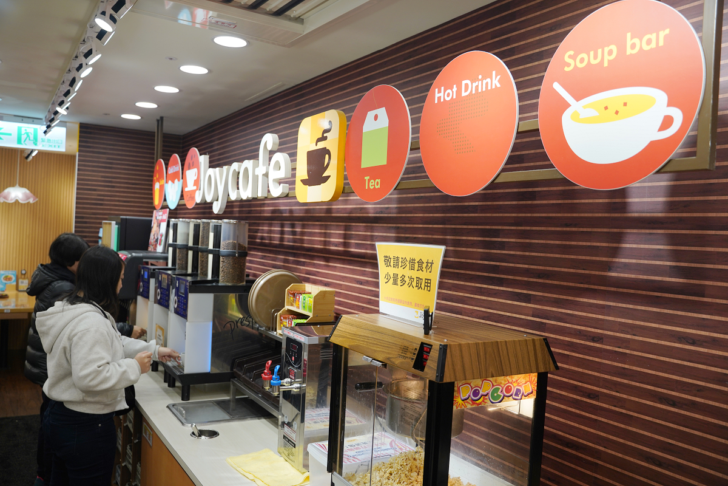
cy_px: 243
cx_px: 364
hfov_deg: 63.7
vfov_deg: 45.0
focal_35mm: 29
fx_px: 586
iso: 250
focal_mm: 29
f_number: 4
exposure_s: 1/60
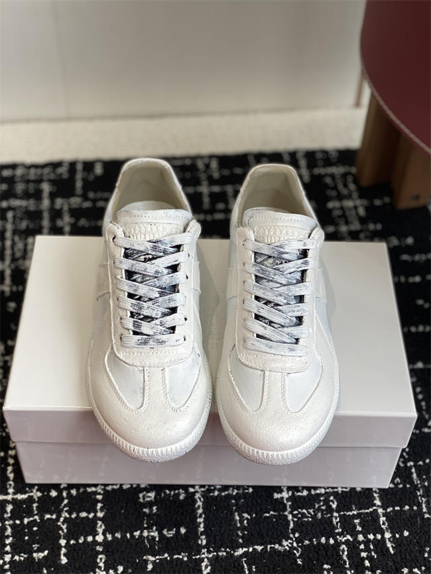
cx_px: 216
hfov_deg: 28.0
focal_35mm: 52
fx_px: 863
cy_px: 287
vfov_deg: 36.8
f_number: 2
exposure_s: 1/122
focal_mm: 6
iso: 20
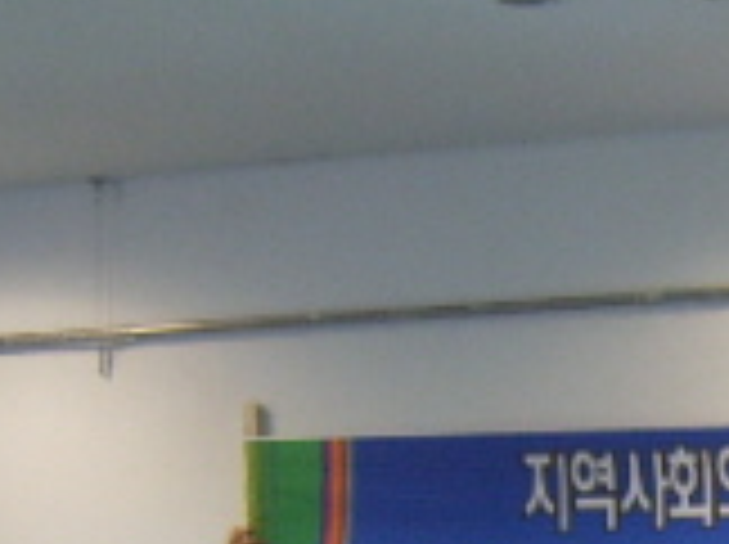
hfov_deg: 12.3
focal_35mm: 153
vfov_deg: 9.4
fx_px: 3217
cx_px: 1076
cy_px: 850
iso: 100
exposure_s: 1/15
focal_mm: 7.5
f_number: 3.1
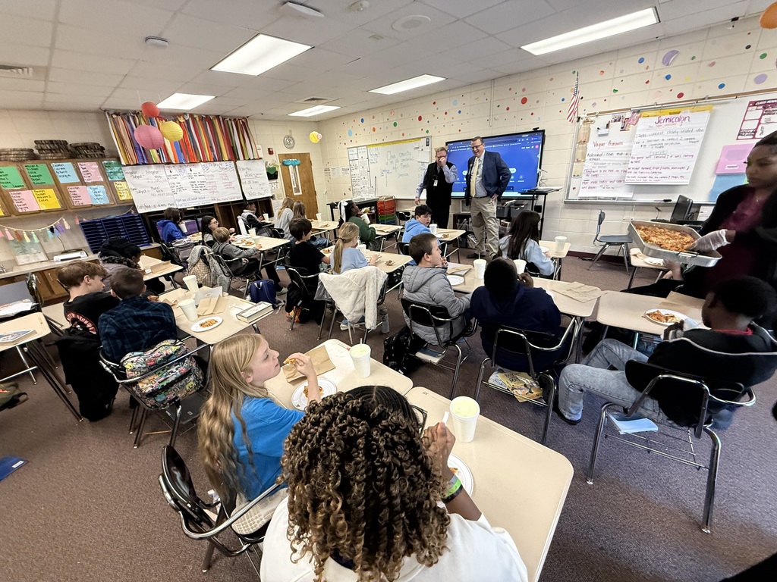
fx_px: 314
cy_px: 291
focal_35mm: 14
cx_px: 388
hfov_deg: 102.1
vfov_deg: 85.7
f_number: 2.2
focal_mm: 2.22
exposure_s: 1/60
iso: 400
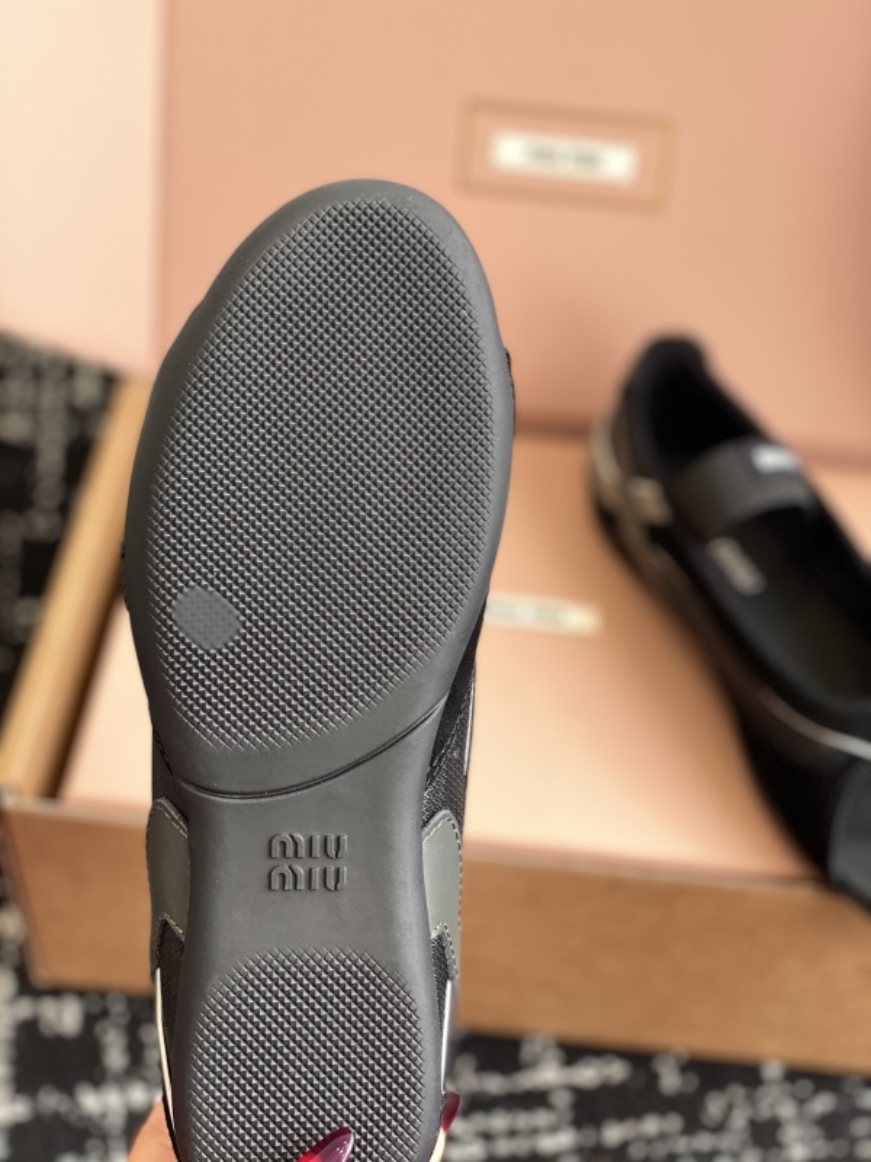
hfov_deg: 28.0
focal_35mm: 52
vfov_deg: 36.8
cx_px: 436
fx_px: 1745
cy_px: 581
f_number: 2
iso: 50
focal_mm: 6
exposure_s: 1/122
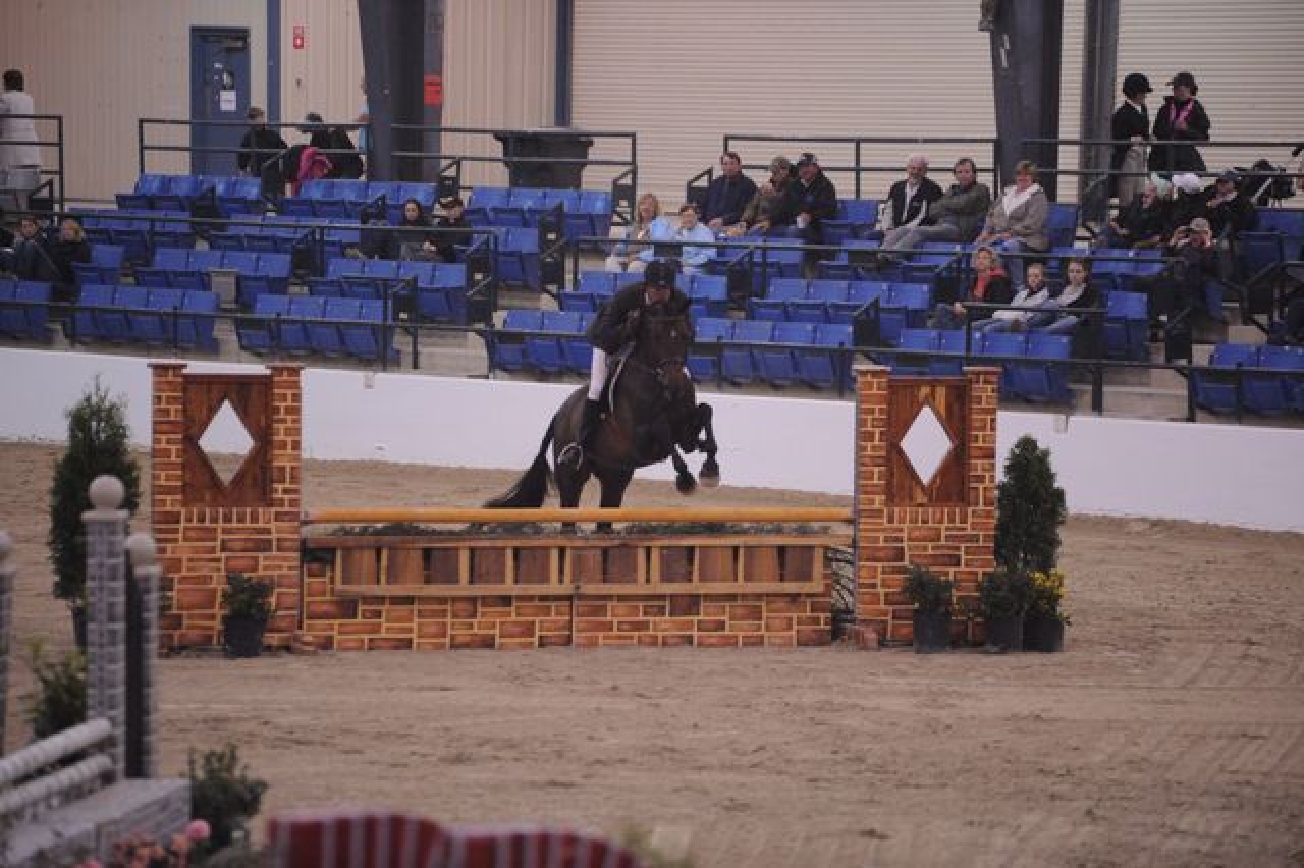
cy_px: 434
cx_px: 652
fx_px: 7240
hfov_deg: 10.3
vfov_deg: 6.9
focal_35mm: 200
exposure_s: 1/400
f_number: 2.8
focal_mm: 200
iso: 5000
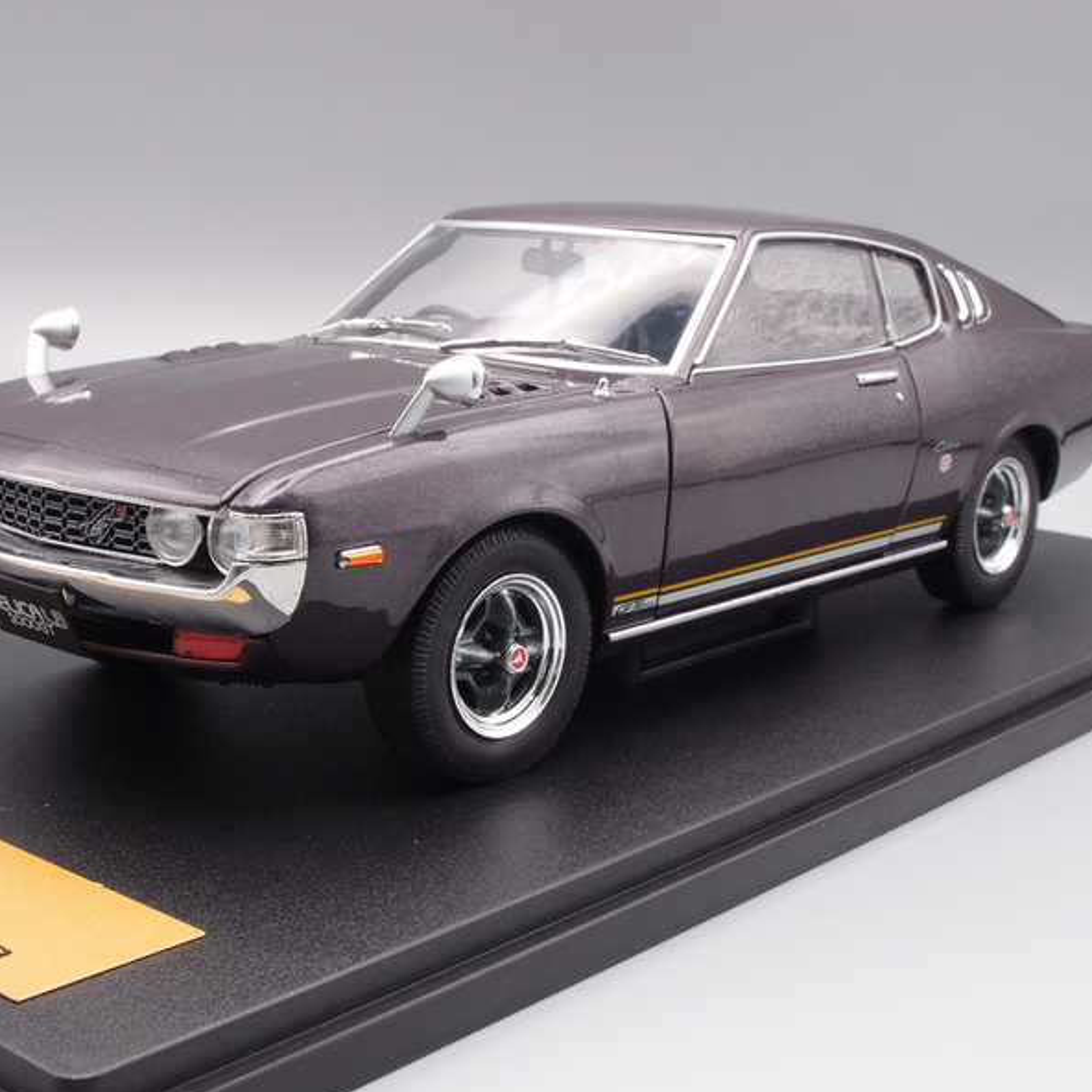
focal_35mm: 49
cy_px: 548
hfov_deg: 34.6
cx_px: 470
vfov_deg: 34.7
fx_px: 1749
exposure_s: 1/5
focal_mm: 8.99
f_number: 8
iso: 100
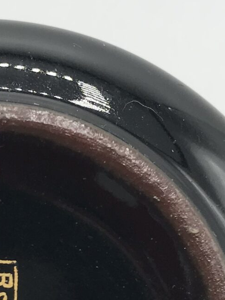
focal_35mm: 110
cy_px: 212
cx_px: 31
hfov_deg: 13.4
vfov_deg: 17.8
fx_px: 953
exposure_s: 1/523
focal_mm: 3.99
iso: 20
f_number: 1.8
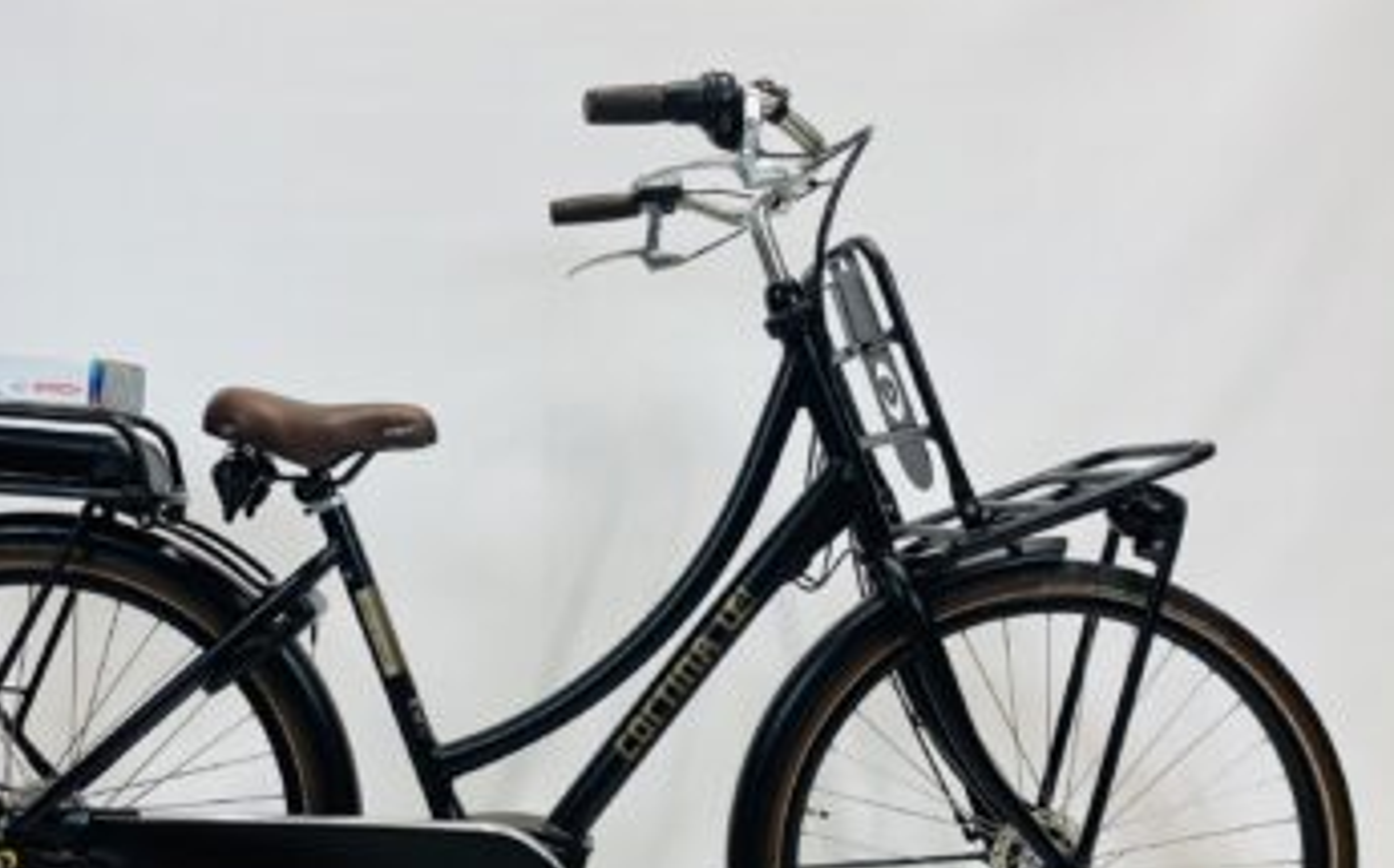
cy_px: 505
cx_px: 545
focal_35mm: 36
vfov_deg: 35.2
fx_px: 1367
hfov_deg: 53.6
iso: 40
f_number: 1.8
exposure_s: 1/100
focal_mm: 4.25
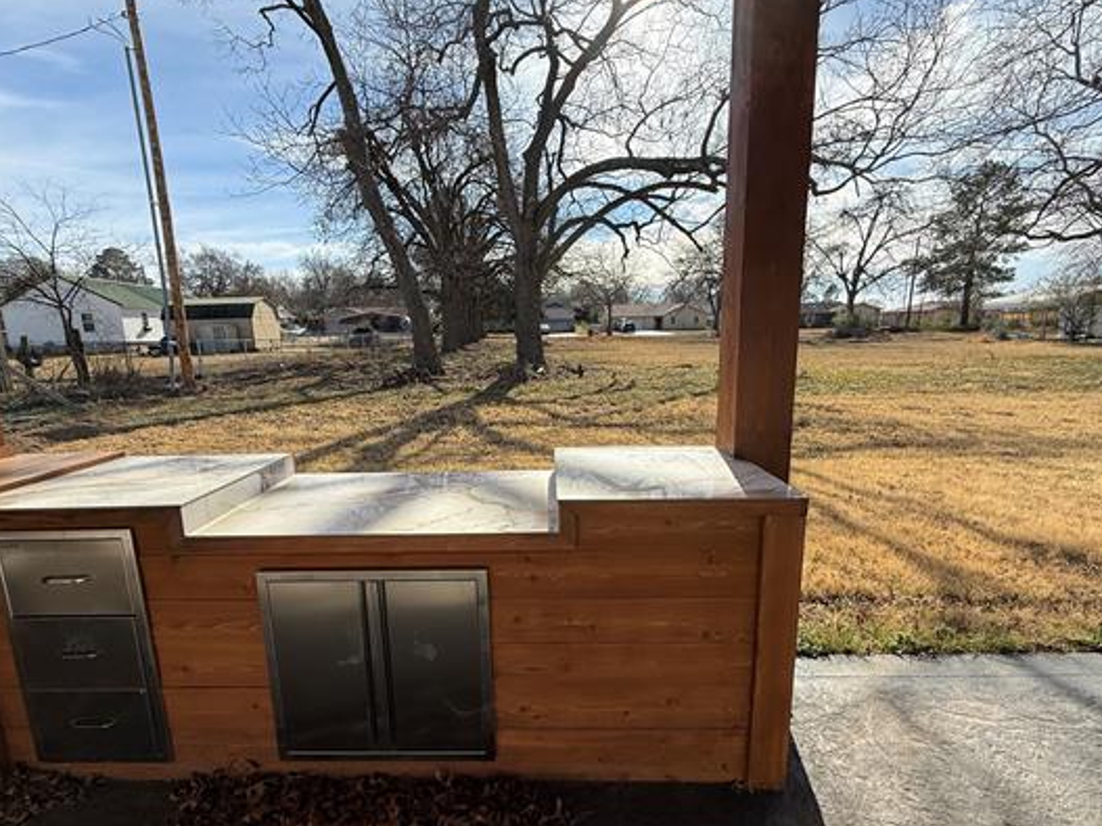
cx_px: 531
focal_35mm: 17
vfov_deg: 74.6
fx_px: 541
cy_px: 443
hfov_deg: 91.0
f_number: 2.2
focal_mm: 2.22
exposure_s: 1/1572
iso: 64
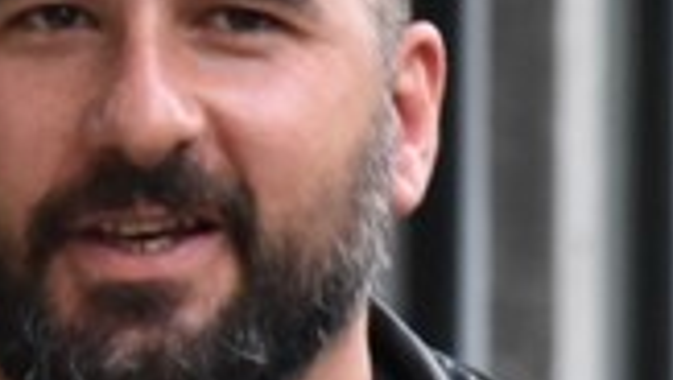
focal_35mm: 593
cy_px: 366
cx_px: 136
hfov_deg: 3.6
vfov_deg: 2.1
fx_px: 10591
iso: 2500
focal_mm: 120
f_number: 5.6
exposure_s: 1/250
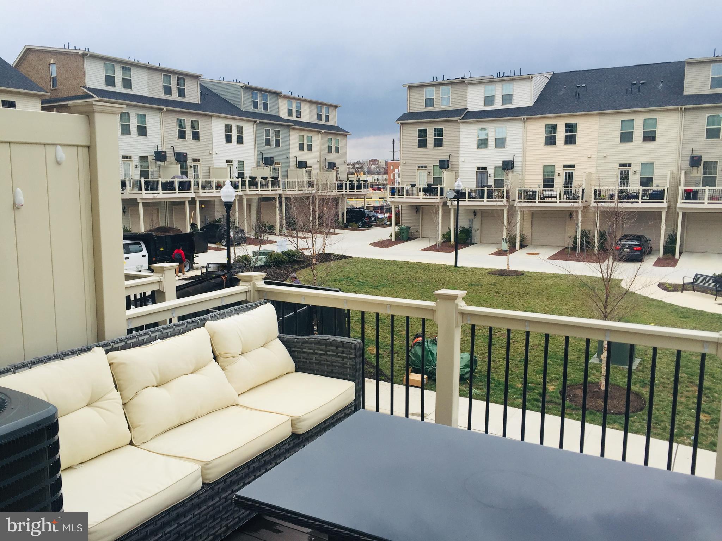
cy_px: 270
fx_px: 605
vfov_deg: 48.2
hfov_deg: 61.7
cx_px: 361
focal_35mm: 29
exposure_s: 1/732
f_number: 2.2
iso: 32
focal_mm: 4.15
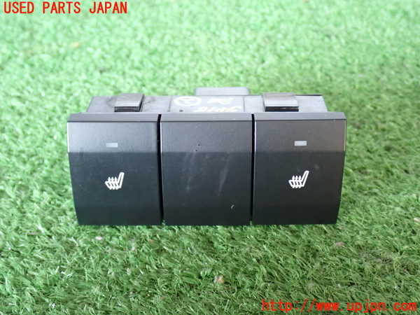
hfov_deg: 38.2
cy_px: 158
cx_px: 210
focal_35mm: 50
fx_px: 607
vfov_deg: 29.1
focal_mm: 9.01
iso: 800
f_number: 3.2
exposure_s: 1/40
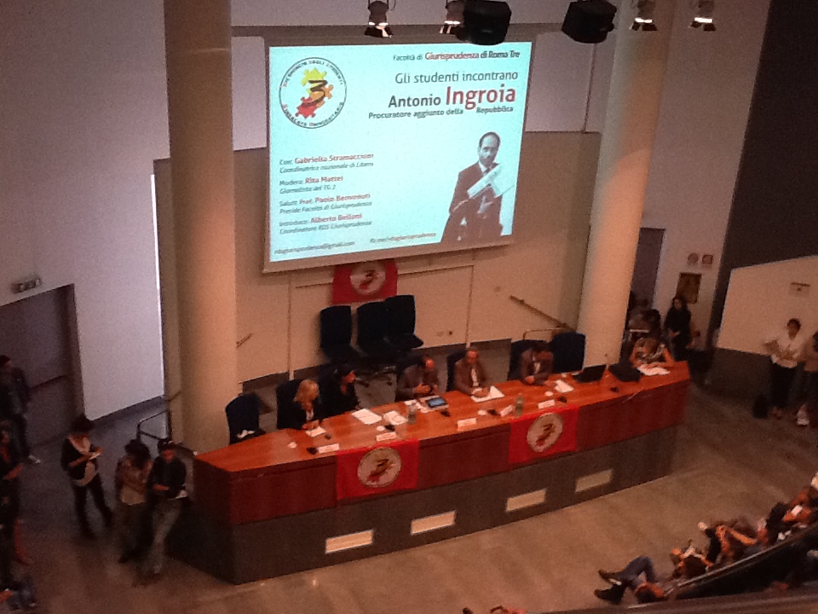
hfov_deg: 56.8
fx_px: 756
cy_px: 307
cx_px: 409
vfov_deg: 44.2
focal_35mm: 32
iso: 320
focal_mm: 2.03
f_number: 2.4
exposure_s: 1/30
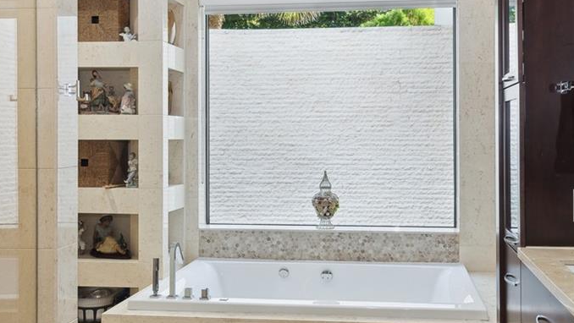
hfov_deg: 48.2
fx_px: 639
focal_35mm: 42
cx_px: 326
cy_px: 160
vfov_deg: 28.4
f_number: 8
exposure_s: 1/6
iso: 200
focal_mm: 17
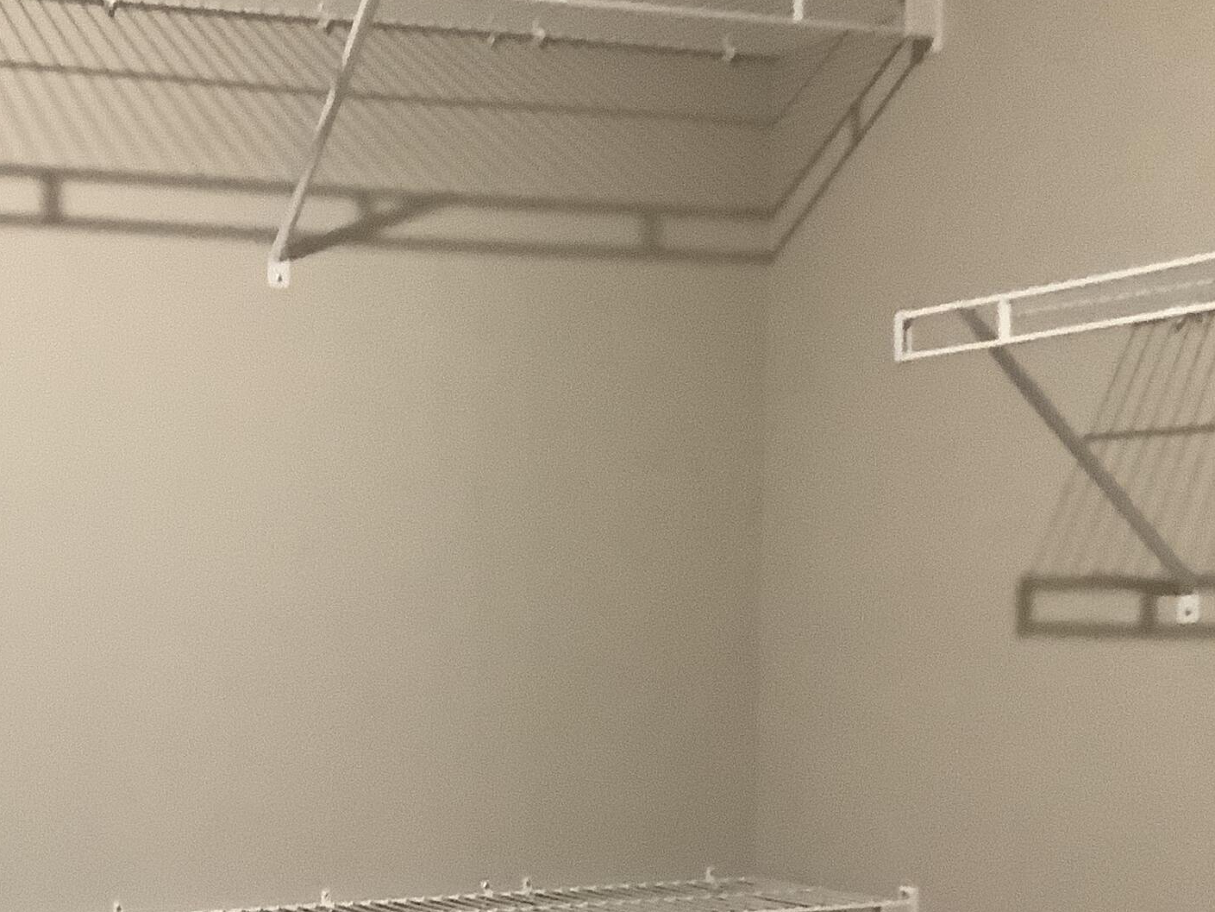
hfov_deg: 28.4
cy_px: 891
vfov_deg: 21.5
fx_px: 2317
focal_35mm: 66
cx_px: 157
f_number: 2.4
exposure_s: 1/40
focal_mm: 3.3
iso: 320
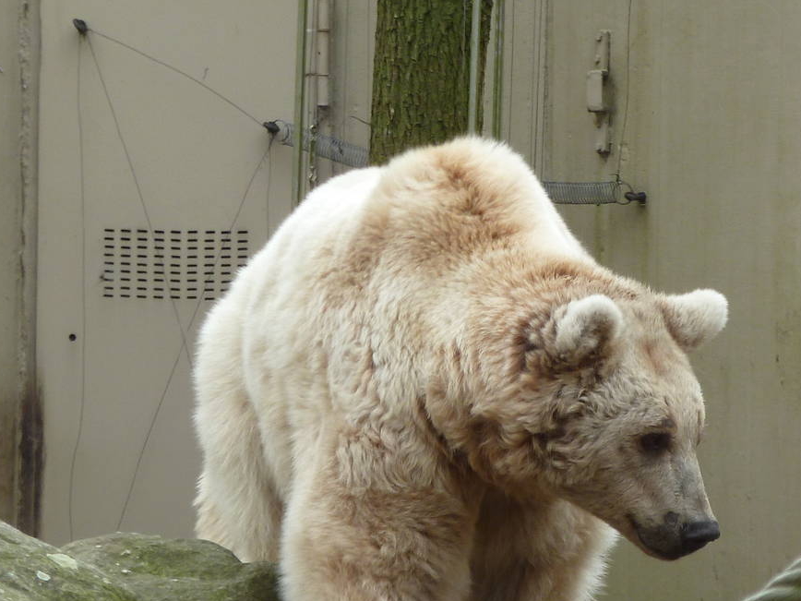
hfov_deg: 3.3
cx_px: 520
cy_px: 427
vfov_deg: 2.5
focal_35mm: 599
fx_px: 13861
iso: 100
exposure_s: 1/125
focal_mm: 49.2
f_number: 4.9
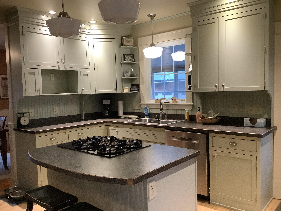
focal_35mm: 31
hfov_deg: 58.4
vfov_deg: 45.4
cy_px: 106
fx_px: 252
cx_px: 140
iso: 400
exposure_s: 1/60
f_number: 2.4
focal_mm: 3.3
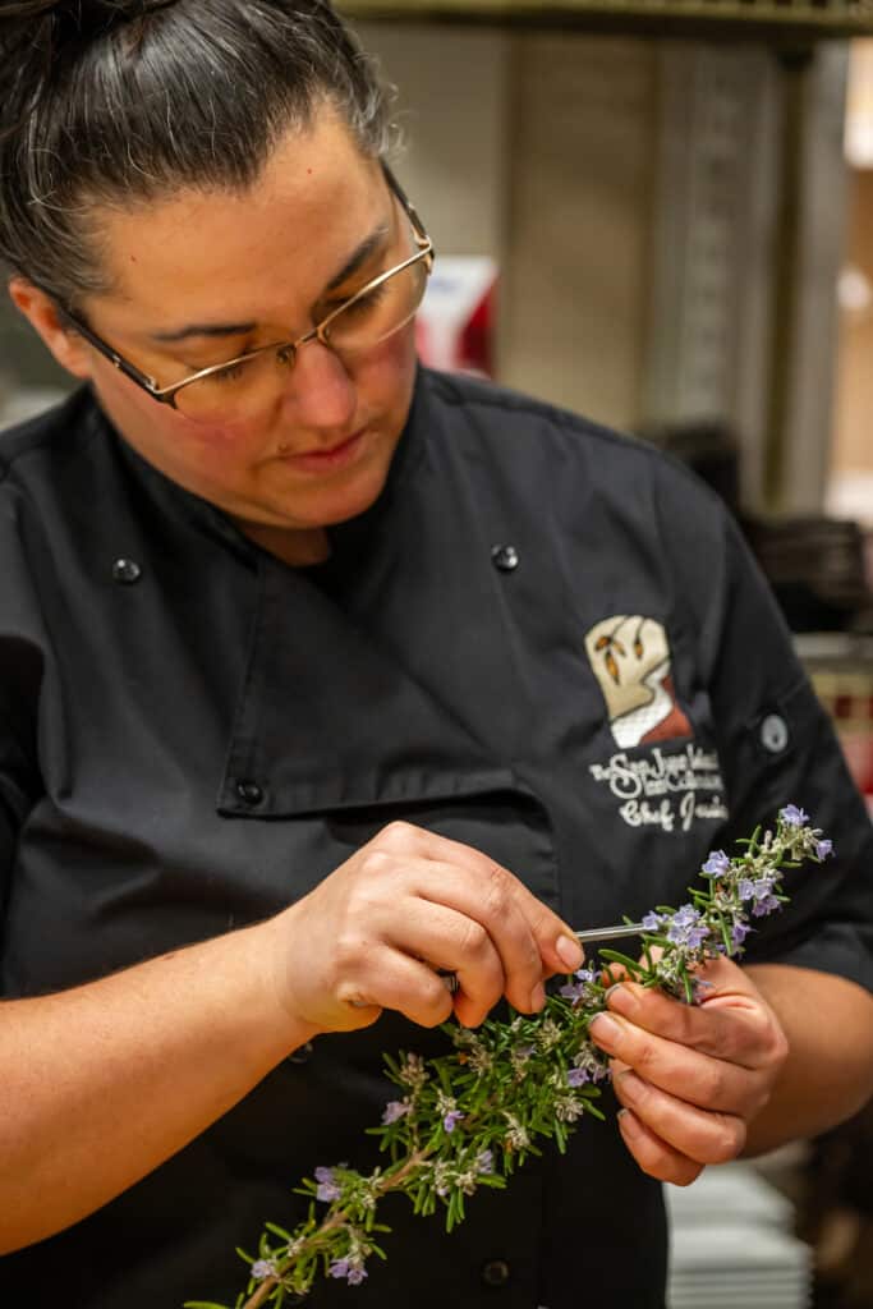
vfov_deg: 19.8
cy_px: 654
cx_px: 436
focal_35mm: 103
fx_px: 3745
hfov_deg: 13.3
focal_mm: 103
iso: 1600
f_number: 4
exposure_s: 1/125
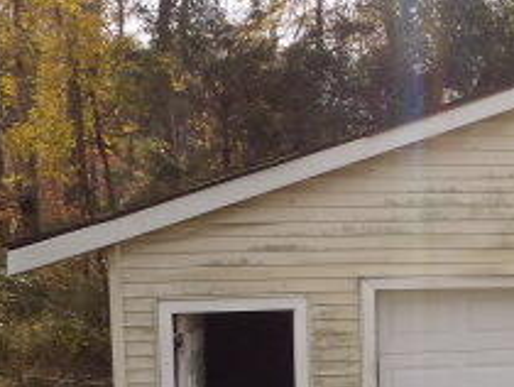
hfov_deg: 25.1
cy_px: 311
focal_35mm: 73
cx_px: 541
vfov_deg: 20.0
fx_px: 1085
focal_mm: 4.3
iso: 100
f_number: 3.2
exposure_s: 1/776
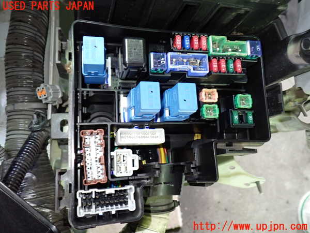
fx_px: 269
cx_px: 155
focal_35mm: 30
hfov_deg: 60.0
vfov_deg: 46.8
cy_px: 116
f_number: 2.3
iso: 500
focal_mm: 5.4
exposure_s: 1/30
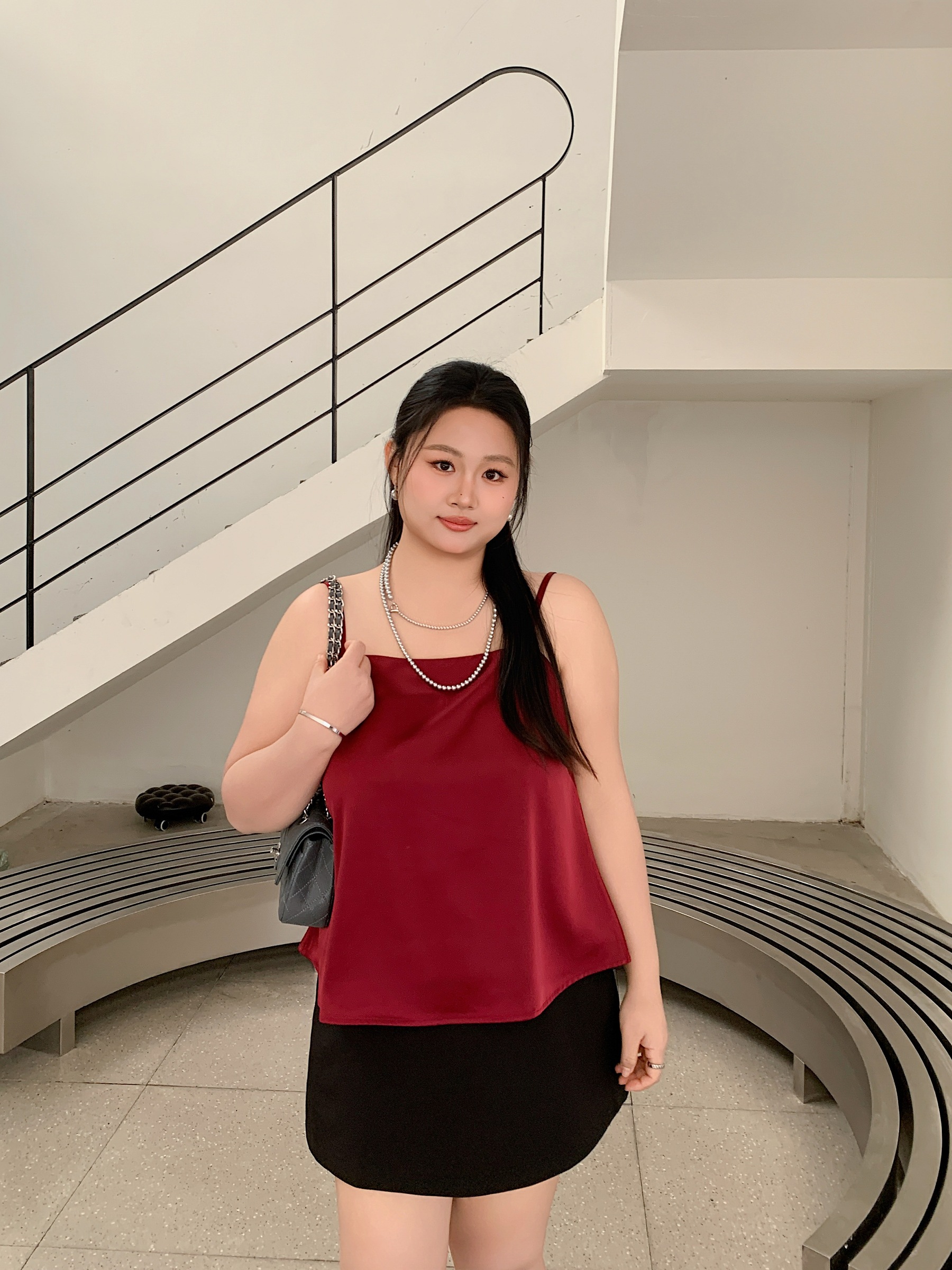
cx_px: 476
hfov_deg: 53.1
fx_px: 953
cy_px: 635
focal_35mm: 26
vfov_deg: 67.3
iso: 50
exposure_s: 1/120
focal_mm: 4.25
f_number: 1.8
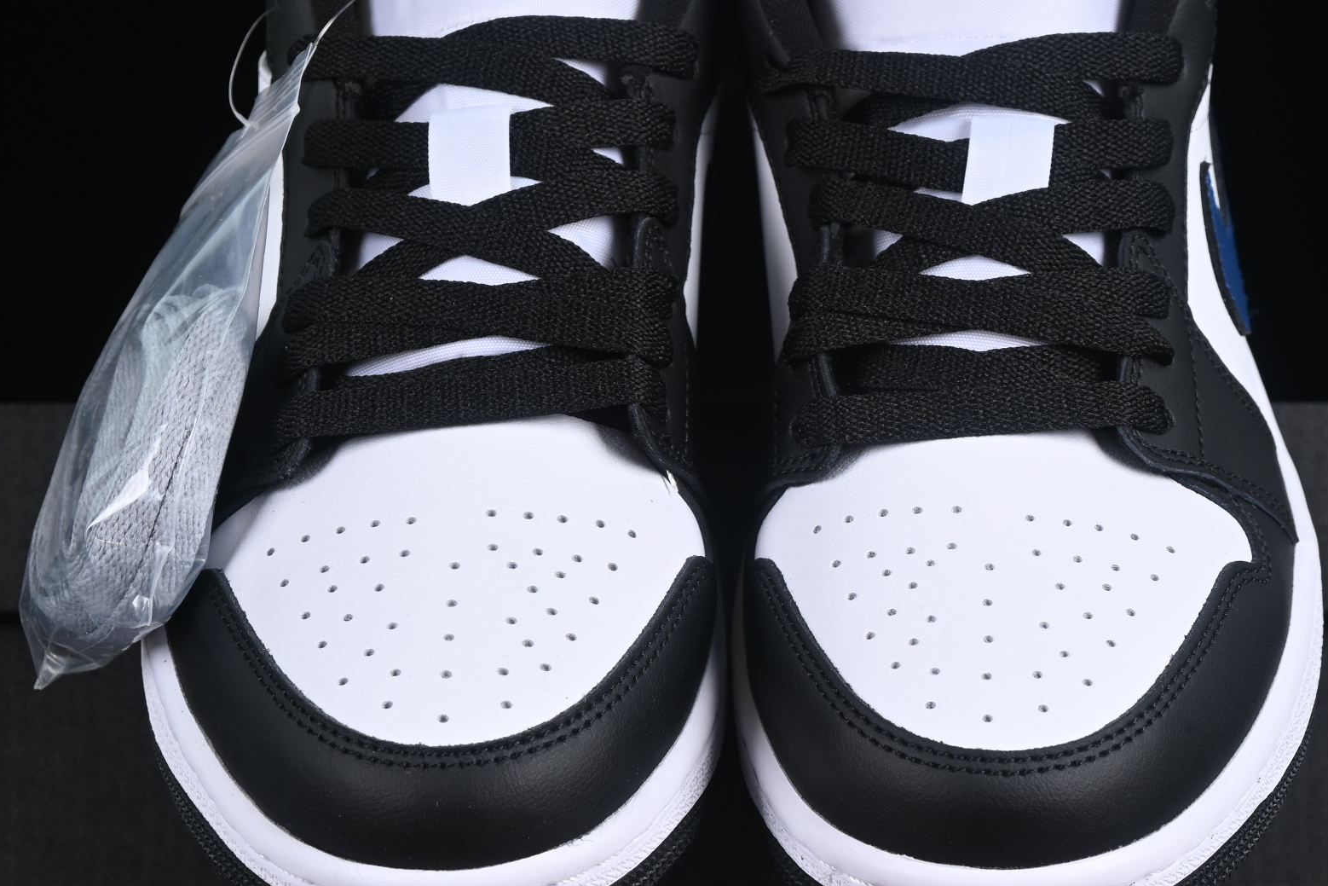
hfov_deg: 15.3
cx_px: 754
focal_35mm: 134
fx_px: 4943
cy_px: 478
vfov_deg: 10.2
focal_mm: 50
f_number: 7.1
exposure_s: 1/60
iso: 160
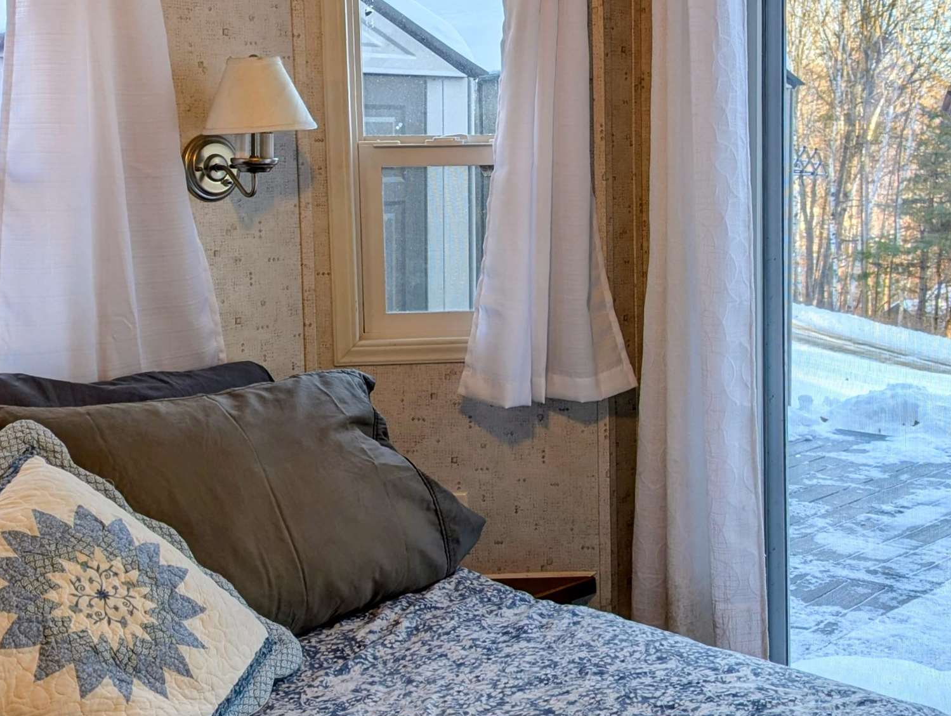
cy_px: 295
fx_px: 1348
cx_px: 554
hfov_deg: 38.8
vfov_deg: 29.7
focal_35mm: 49
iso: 23
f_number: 1.68
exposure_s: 1/120
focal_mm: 6.9
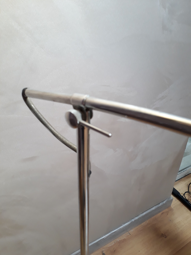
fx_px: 199
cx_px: 96
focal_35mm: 27
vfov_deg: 65.3
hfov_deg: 51.4
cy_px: 128
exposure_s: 1/33
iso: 125
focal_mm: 3.6
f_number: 1.9
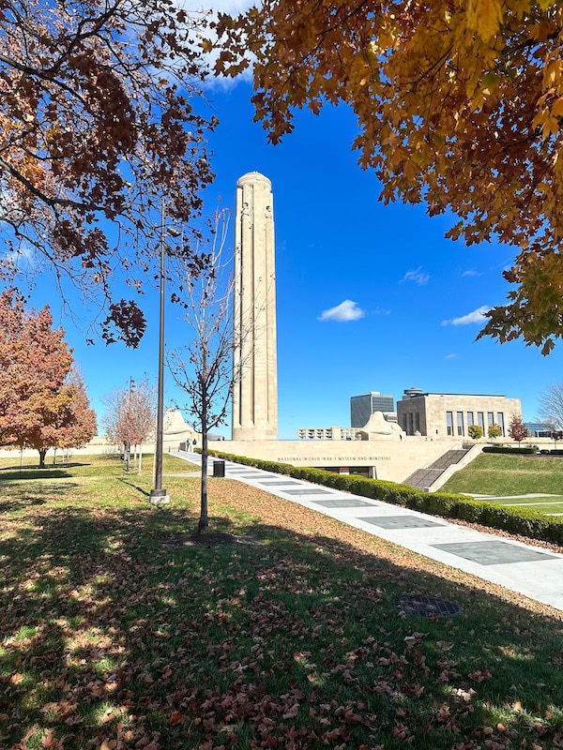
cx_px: 282
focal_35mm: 24
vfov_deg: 71.6
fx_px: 520
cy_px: 375
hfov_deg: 56.8
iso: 80
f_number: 1.8
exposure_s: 1/5500
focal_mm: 6.9
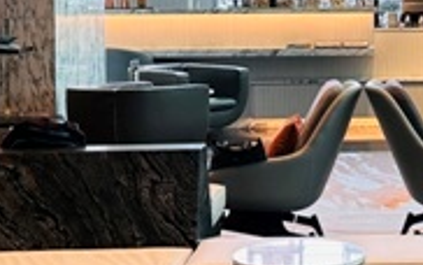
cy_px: 9
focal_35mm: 112
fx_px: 1292
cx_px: 425
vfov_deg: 11.6
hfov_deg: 18.1
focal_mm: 6.86
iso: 80
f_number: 1.78
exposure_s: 1/100
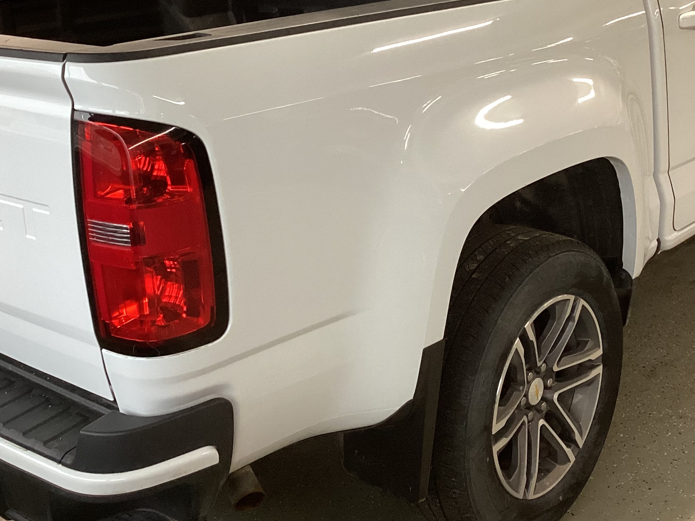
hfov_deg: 37.5
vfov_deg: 28.4
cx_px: 353
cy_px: 170
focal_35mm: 51
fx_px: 1024
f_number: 2.4
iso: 200
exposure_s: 1/60
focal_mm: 3.3
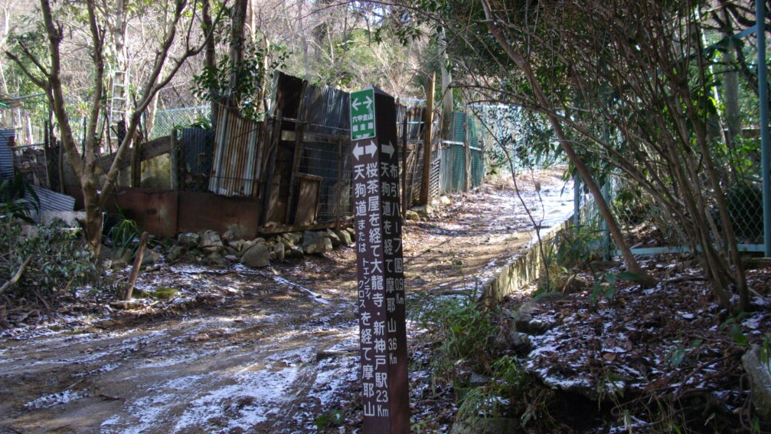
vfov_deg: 29.0
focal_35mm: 41
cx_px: 384
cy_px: 224
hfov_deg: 49.4
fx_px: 838
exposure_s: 1/160
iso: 100
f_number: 2.8
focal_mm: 6.2
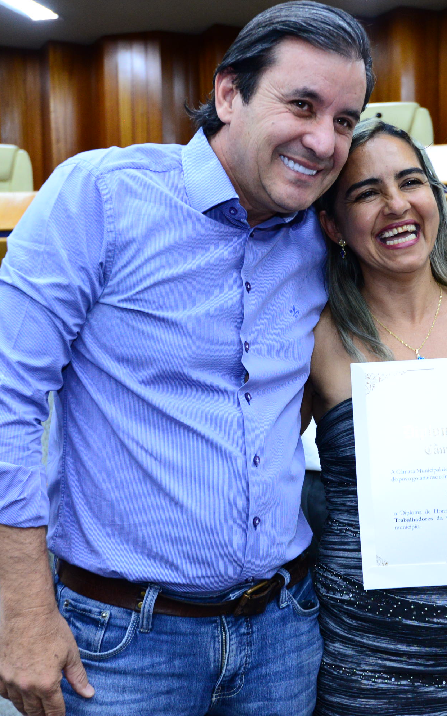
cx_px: 281
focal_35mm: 54
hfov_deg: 23.9
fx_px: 1053
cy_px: 358
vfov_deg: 37.5
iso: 2500
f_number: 5
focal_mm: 35
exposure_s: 1/60
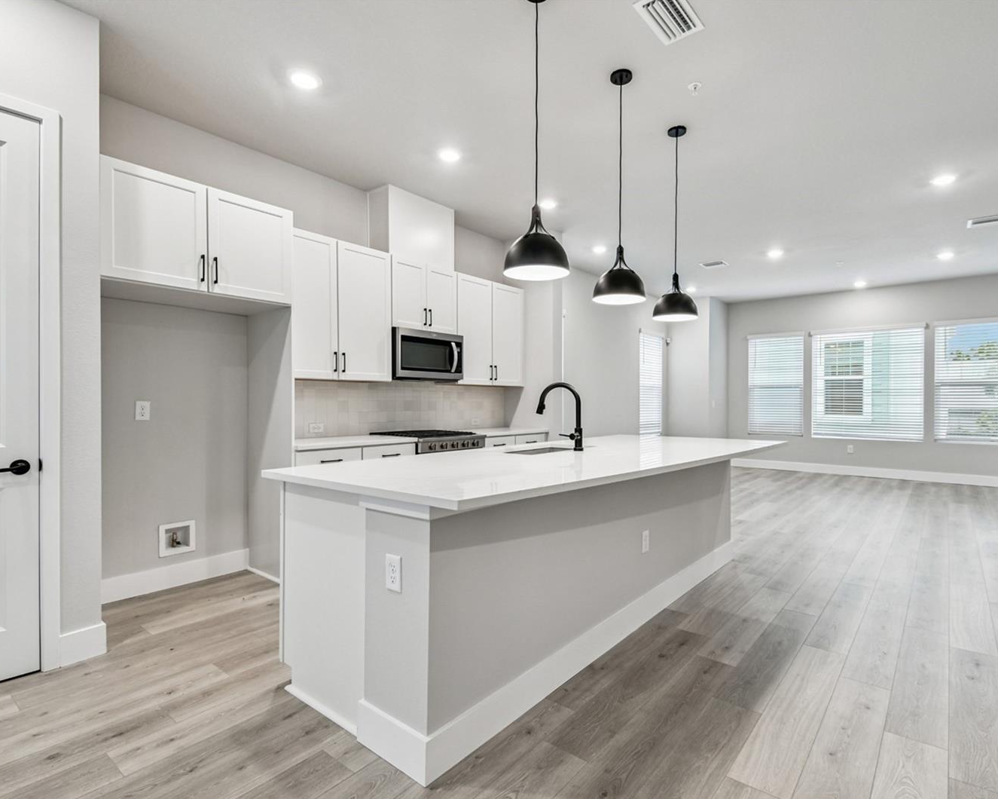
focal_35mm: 17
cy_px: 400
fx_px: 502
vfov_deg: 77.0
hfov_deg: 89.5
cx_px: 532
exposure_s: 1/10
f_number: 7.1
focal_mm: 10
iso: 100
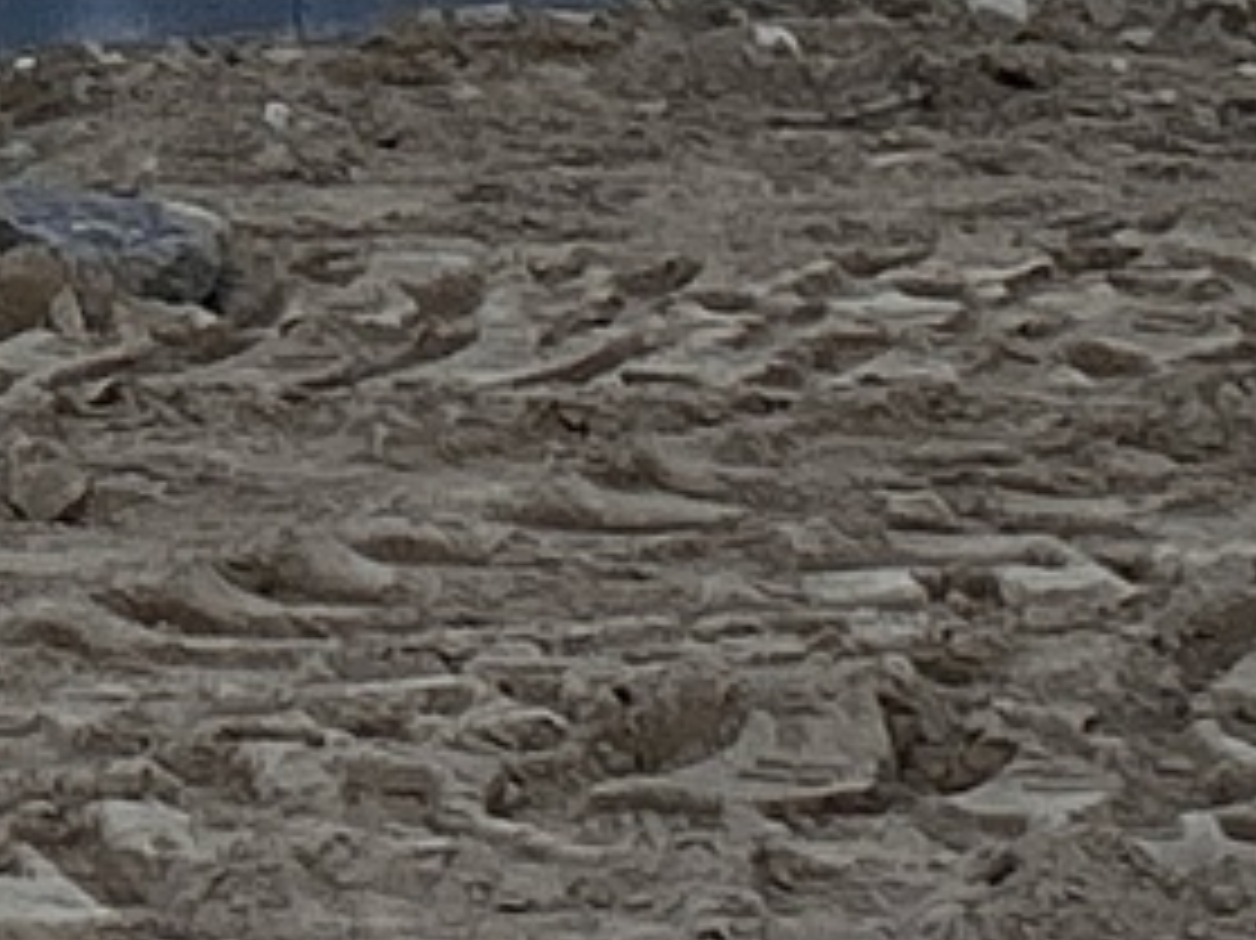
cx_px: 752
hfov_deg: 17.6
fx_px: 4062
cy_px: -886
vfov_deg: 11.9
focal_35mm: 112
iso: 50
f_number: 1.5
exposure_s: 1/2841
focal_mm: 5.7
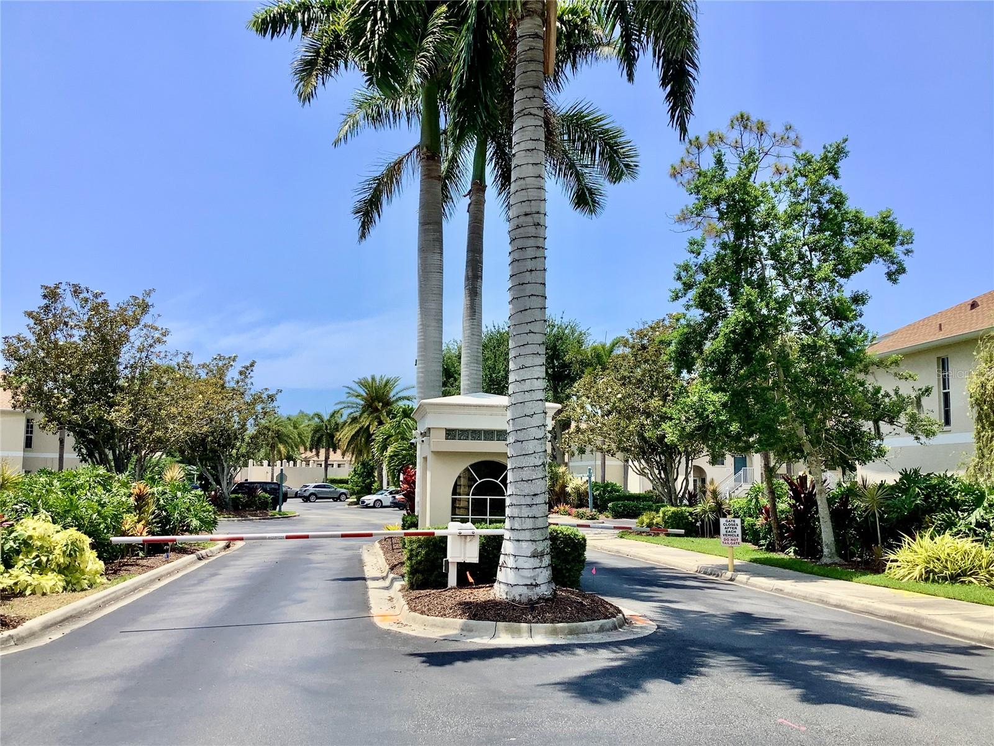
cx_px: 497
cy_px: 373
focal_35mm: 31
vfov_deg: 45.4
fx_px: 890
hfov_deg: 58.4
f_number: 2.4
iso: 25
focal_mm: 3.3
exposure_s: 1/1431
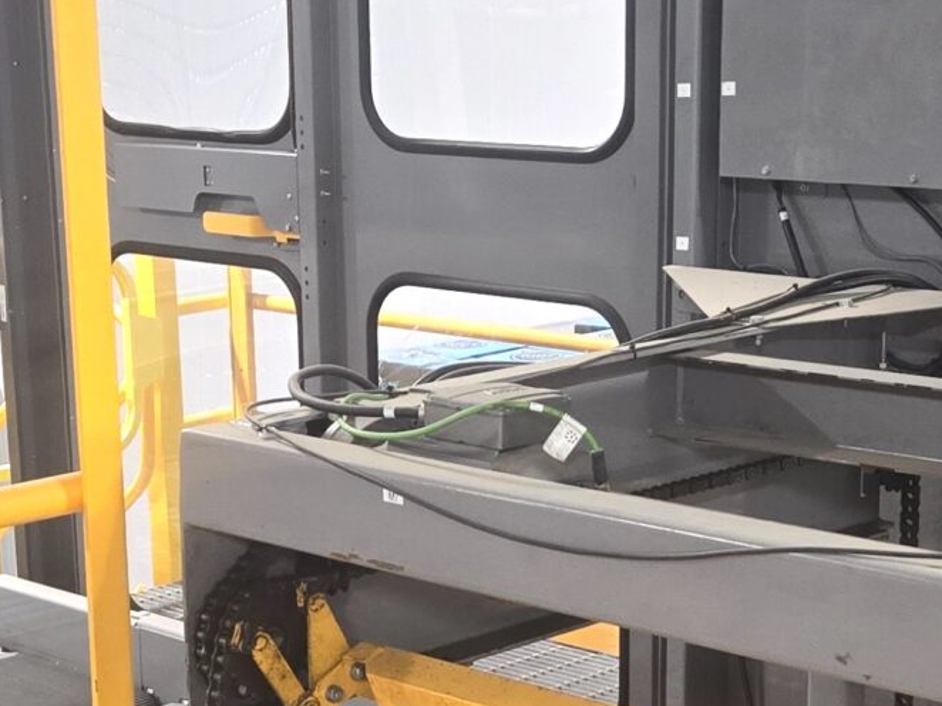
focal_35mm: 89
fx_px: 2421
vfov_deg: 16.5
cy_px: 514
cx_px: 423
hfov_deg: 22.0
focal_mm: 5.4
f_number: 1.8
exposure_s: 1/120
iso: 500
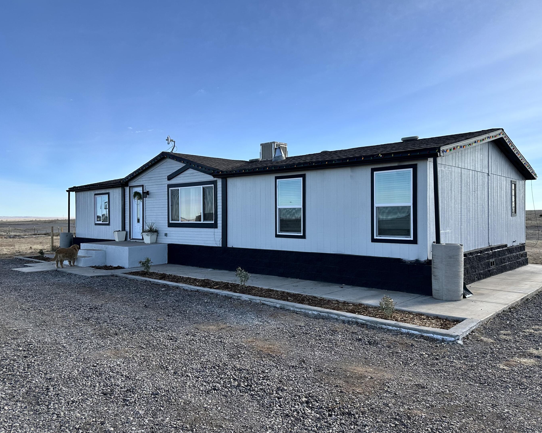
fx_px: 417
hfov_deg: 66.0
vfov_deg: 54.9
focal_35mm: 26
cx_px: 290
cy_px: 216
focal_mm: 6.86
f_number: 1.78
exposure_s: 1/3472
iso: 80
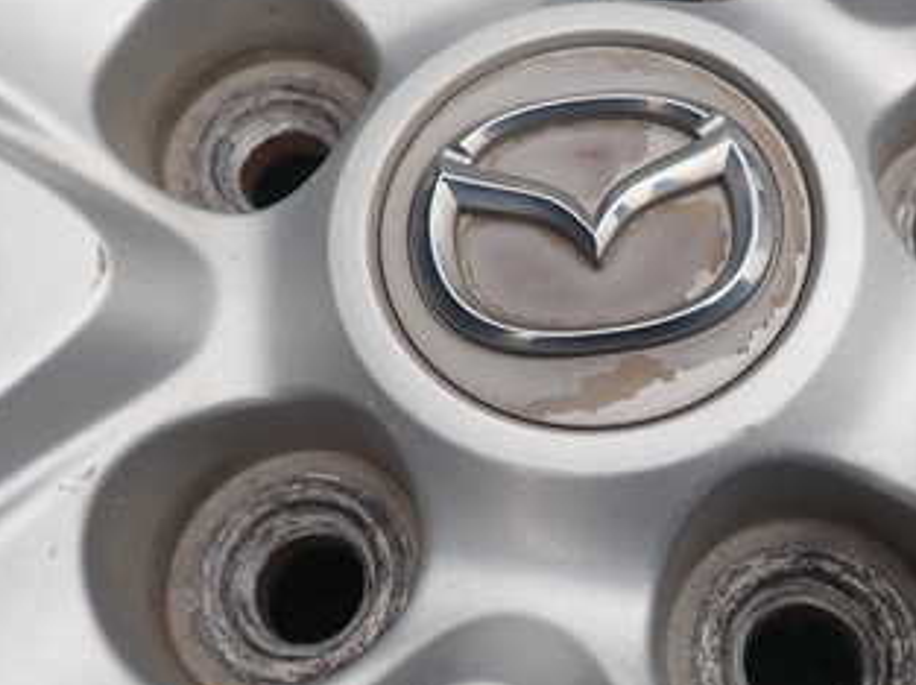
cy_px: 287
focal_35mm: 48
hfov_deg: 39.4
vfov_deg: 30.2
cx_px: 585
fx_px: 1269
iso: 100
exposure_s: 1/160
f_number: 2.8
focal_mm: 4.5
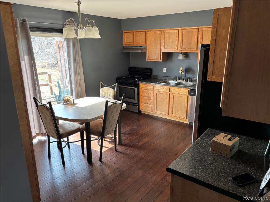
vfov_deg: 53.1
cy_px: 101
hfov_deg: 67.3
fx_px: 203
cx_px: 135
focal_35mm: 26
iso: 125
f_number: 1.6
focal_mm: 5.96
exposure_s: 1/121
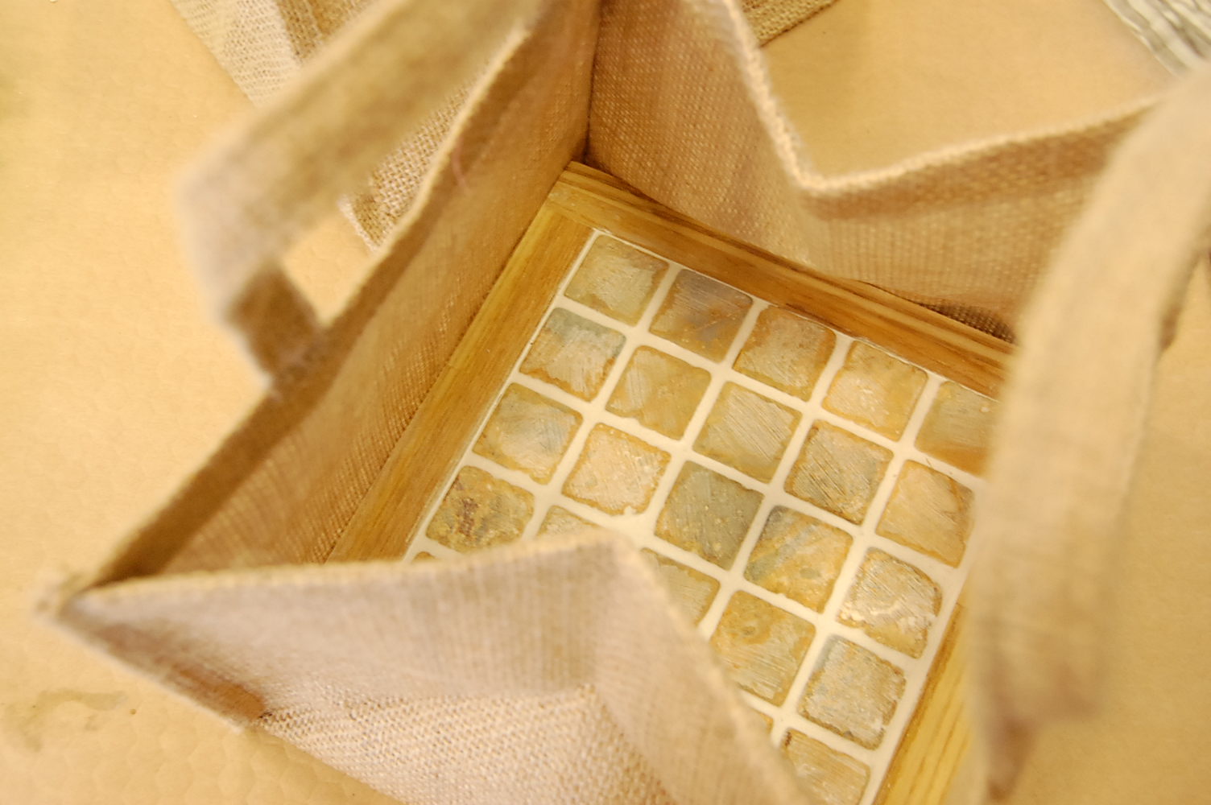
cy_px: 402
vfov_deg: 34.1
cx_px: 606
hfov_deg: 49.6
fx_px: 1311
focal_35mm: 39
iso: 1600
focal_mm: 26
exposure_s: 1/15
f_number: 5.6
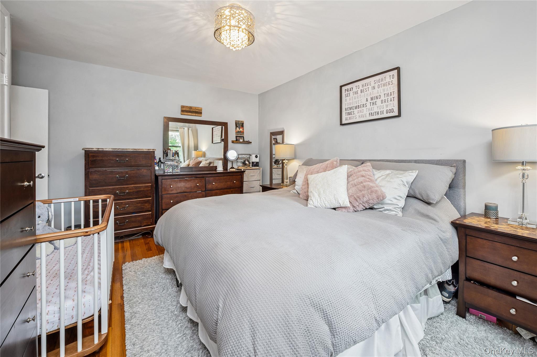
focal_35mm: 14
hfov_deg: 104.3
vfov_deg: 81.1
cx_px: 268
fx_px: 209
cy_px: 178
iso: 200
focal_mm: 14
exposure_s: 1/2.5
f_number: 11
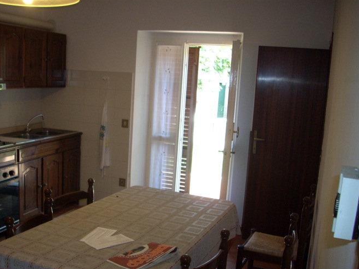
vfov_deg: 33.5
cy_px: 152
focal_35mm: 43
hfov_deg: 43.8
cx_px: 155
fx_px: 446
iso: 141
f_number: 2.8
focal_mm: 6.2
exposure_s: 1/30
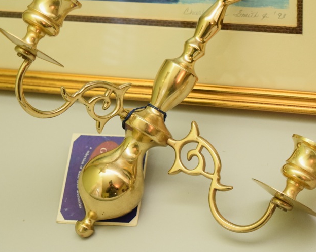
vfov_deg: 14.8
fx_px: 972
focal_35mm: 104
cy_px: 108
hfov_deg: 18.5
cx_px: 158
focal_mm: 46
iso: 2200
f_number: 5
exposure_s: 1/60
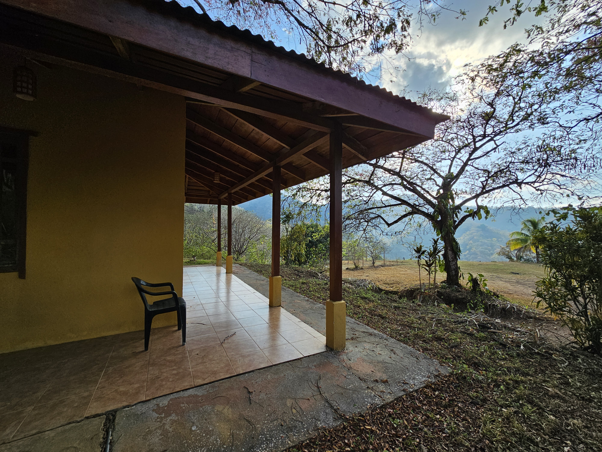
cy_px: 226
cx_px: 301
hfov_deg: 106.2
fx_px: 226
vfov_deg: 89.9
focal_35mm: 13
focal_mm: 2.2
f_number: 2.2
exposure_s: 1/1000
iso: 50
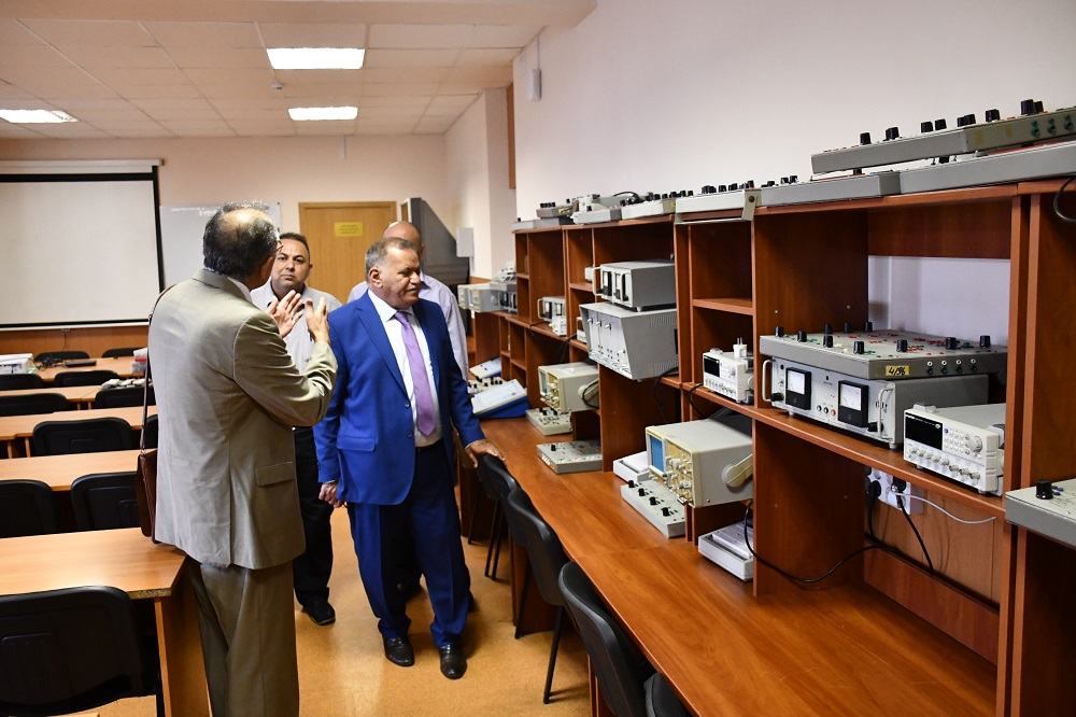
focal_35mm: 30
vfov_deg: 43.6
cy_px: 358
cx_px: 538
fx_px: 896
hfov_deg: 61.9
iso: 3200
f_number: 3.5
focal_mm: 20
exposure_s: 1/125
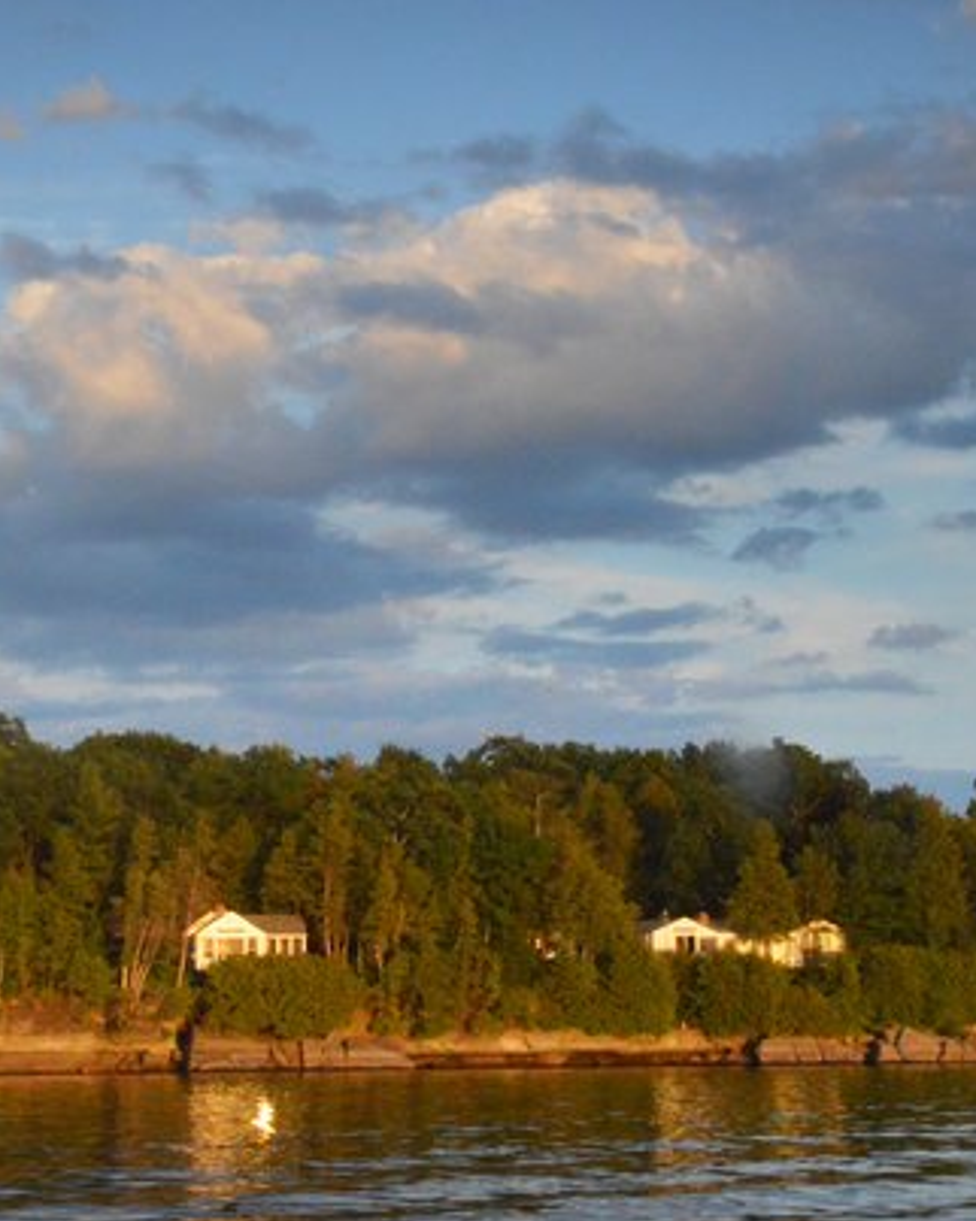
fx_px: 2924
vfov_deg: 23.5
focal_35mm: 81
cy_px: 459
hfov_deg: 18.9
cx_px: 576
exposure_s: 1/80
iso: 3200
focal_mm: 29
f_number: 25
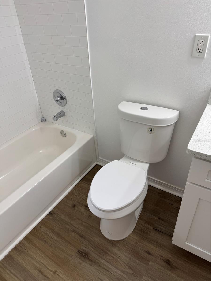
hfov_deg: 56.8
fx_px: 195
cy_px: 140
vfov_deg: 71.6
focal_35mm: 24
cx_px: 106
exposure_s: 1/120
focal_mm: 6.76
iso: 64
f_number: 1.78
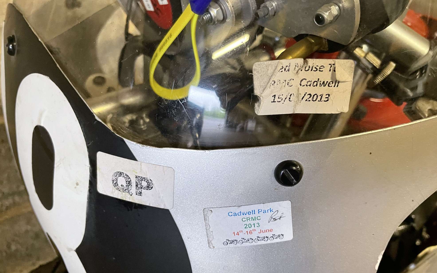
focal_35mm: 28
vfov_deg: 44.5
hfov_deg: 66.5
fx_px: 333
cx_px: 218
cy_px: 134
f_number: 1.6
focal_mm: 4.2
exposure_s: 1/50
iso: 500
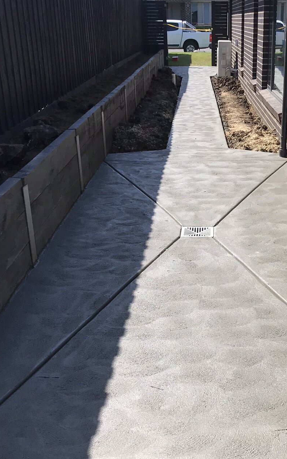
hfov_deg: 26.5
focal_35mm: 48
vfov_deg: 41.4
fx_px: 601
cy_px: 300
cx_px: 217
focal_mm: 3.99
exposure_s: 1/1880
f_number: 1.8
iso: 20
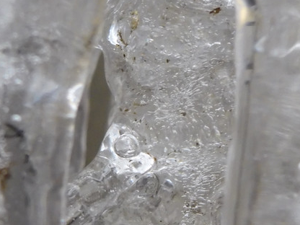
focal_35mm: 101
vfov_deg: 14.6
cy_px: 121
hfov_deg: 19.4
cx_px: 148
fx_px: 875
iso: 250
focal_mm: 4.9
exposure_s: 1/60
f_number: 3.3
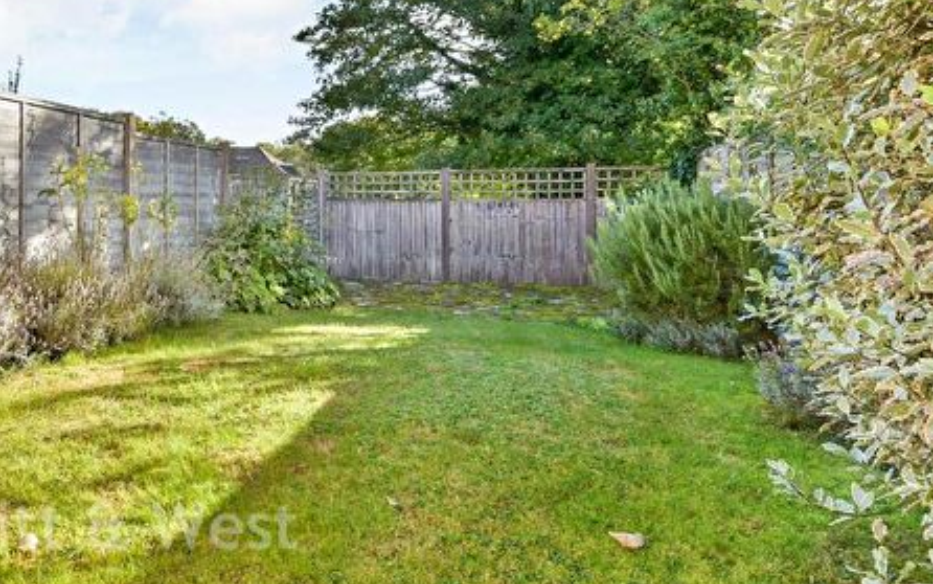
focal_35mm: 24
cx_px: 289
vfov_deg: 50.1
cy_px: 192
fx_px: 610
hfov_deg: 71.9
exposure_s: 1/125
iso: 160
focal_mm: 10
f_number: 8
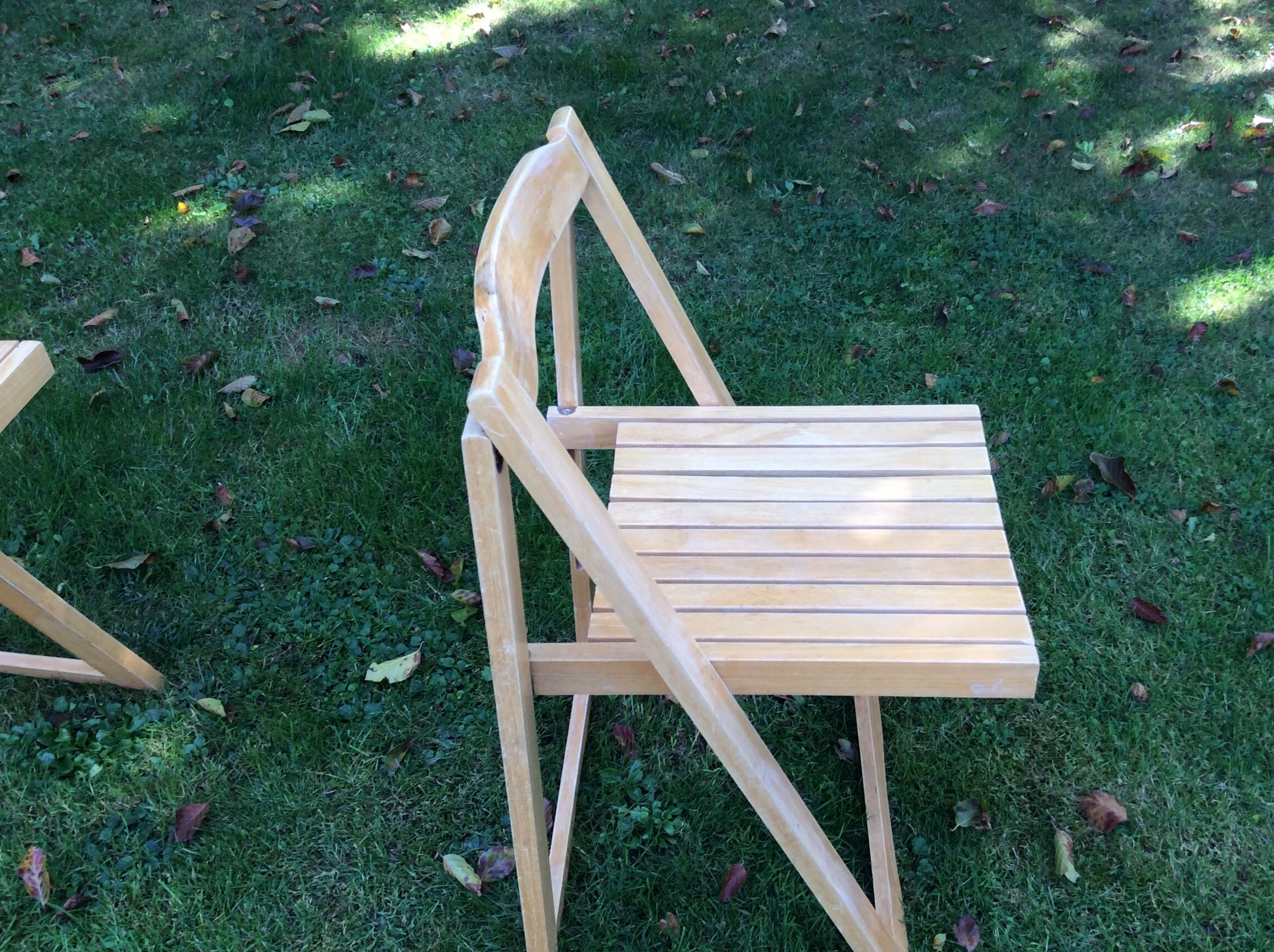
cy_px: 525
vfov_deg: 39.5
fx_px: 1323
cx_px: 683
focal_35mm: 36
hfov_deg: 51.4
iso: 32
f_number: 2.4
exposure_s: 1/100
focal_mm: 3.3
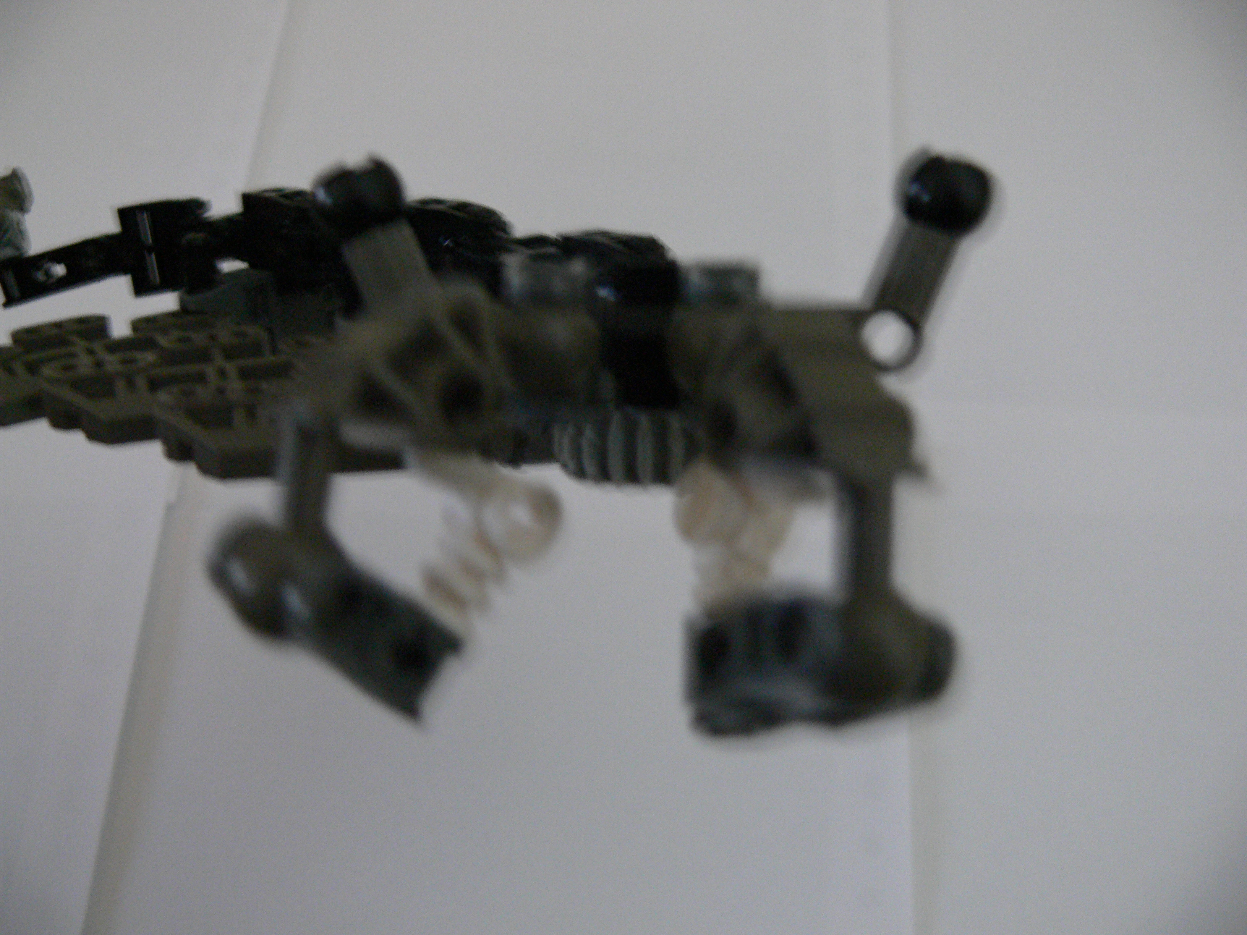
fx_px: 1261
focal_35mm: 35
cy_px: 468
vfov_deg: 40.7
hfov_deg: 52.6
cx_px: 624
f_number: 2.8
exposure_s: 1/5
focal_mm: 7.4
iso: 200
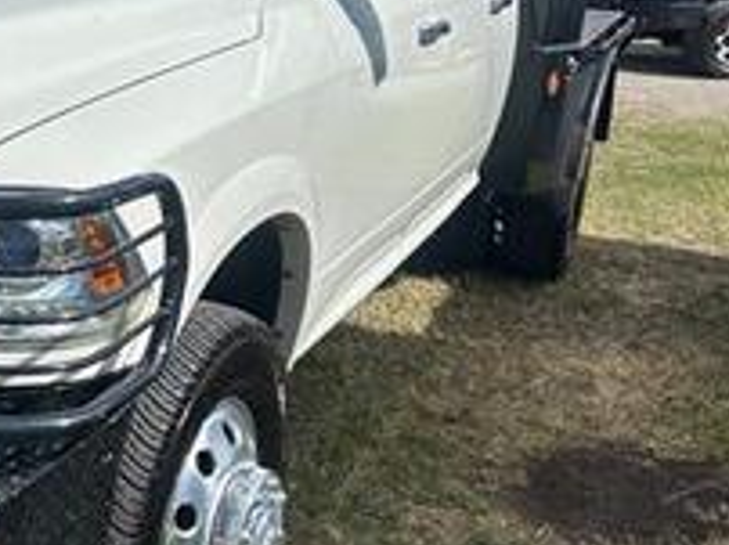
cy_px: 249
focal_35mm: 65
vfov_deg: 22.5
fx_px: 1367
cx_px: -123
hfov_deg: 26.8
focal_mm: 5.7
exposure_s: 1/4831
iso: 50
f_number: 1.5
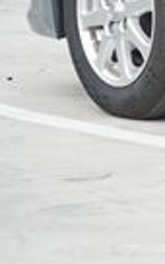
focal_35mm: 413
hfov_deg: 3.0
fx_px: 2971
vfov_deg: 5.0
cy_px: -226
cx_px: 771
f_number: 5.6
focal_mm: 54
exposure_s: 1/80
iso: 100
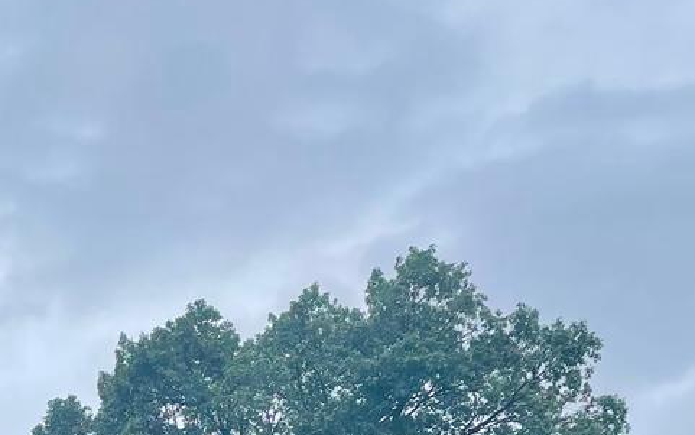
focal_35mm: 88
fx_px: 1667
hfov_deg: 23.1
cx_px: 104
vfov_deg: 13.5
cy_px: 746
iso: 32
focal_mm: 4.2
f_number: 1.6
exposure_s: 1/2817
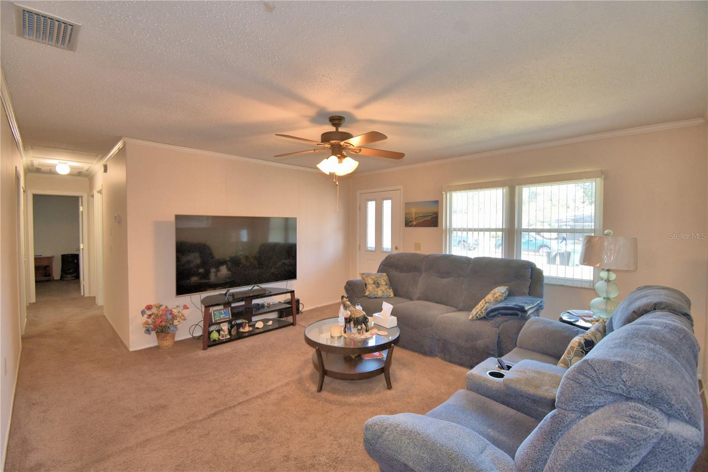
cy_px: 236
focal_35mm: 15
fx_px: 295
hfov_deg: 100.4
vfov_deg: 77.3
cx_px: 354
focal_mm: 10
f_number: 4.5
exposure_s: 1/30
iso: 250
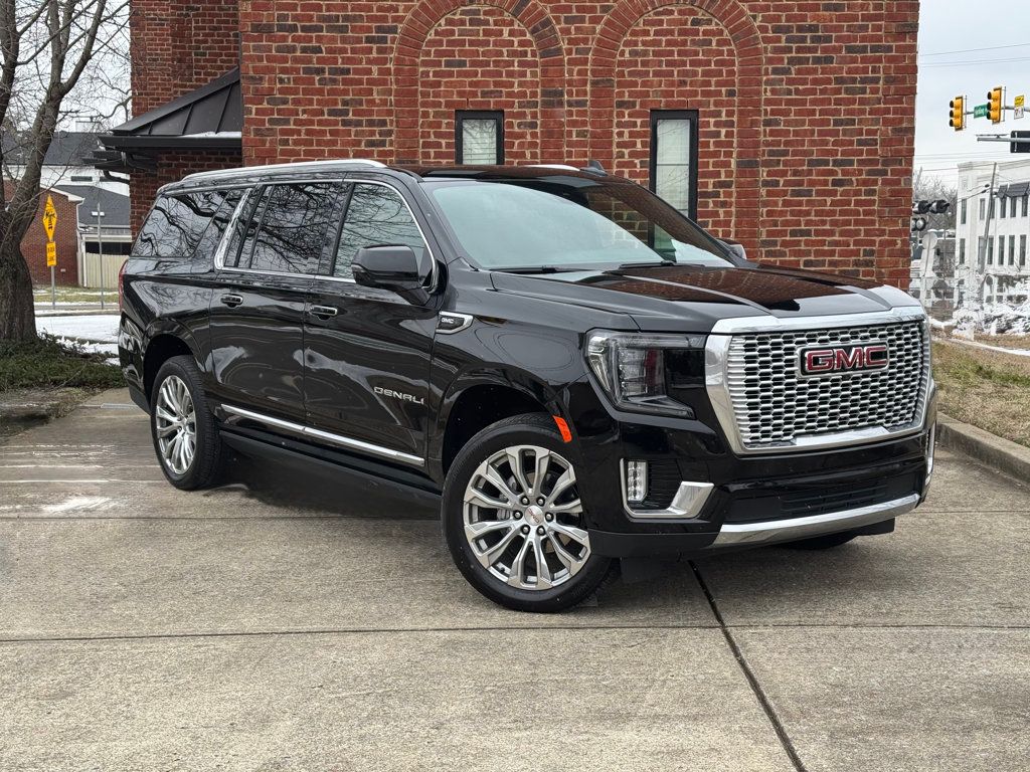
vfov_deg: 30.3
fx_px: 1428
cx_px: 515
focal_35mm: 48
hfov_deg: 39.7
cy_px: 386
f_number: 1.78
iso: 64
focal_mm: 6.76
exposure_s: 1/298
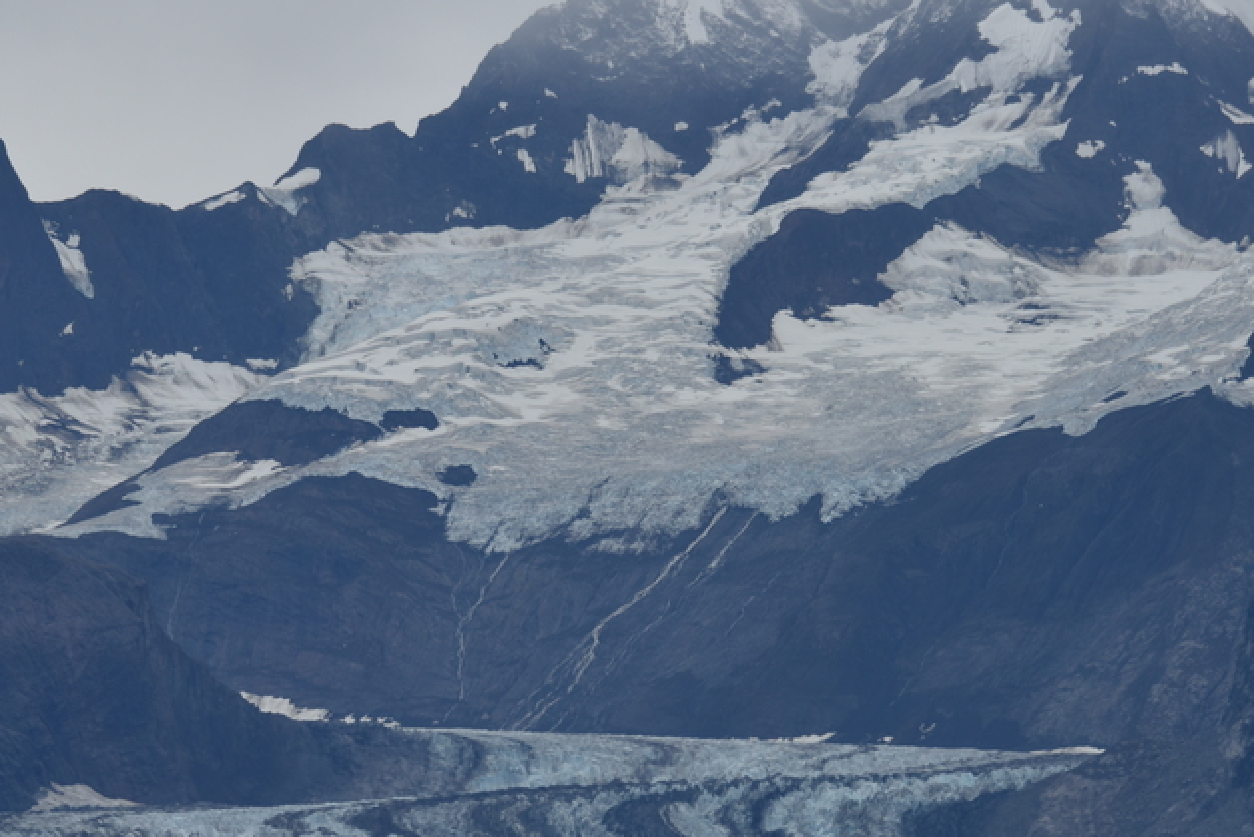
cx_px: 546
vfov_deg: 4.7
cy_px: 405
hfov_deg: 7.0
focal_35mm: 295
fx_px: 10280
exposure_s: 1/320
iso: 100
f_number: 6.3
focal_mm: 145
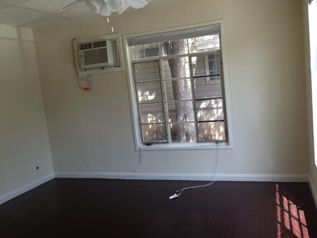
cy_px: 123
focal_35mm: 35
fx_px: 321
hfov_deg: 52.6
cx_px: 163
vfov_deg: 40.7
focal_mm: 4.13
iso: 80
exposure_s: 1/120
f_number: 2.4
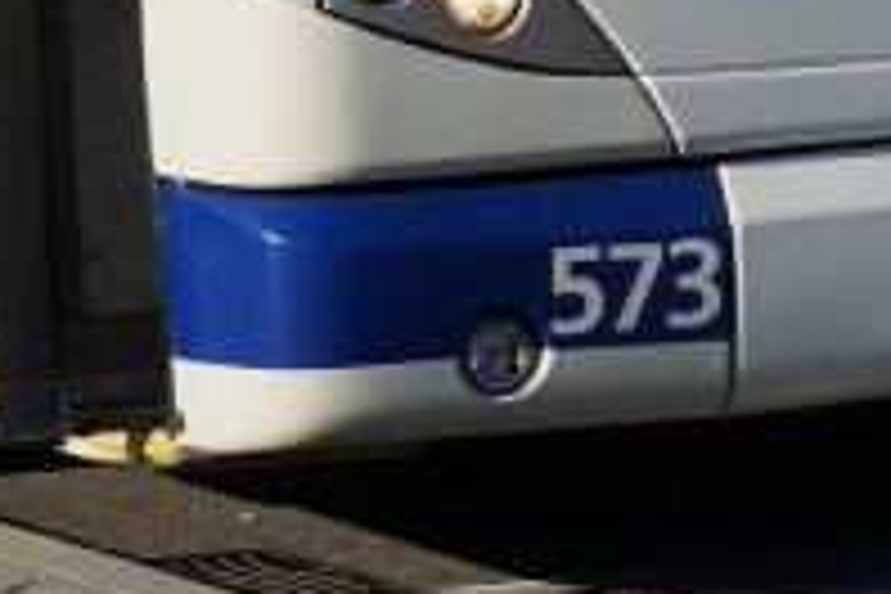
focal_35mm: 345
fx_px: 8545
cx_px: 234
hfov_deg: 6.0
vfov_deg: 3.9
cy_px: -846
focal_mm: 35
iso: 400
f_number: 9
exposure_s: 1/1250
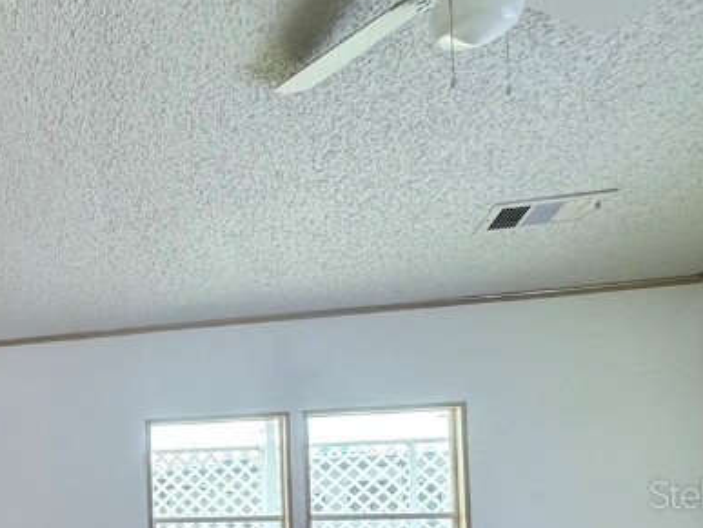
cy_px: 494
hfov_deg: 38.9
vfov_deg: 35.9
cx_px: -109
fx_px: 752
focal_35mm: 37
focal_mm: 2.22
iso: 100
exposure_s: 1/120
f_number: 2.2
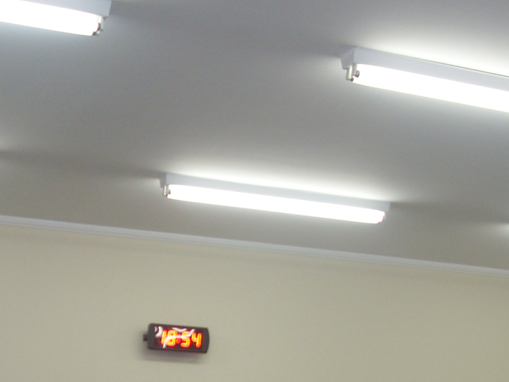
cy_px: 403
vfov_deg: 16.4
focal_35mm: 88
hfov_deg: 22.0
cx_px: 398
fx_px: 1294
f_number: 2.8
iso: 100
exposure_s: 1/45
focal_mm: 6.3
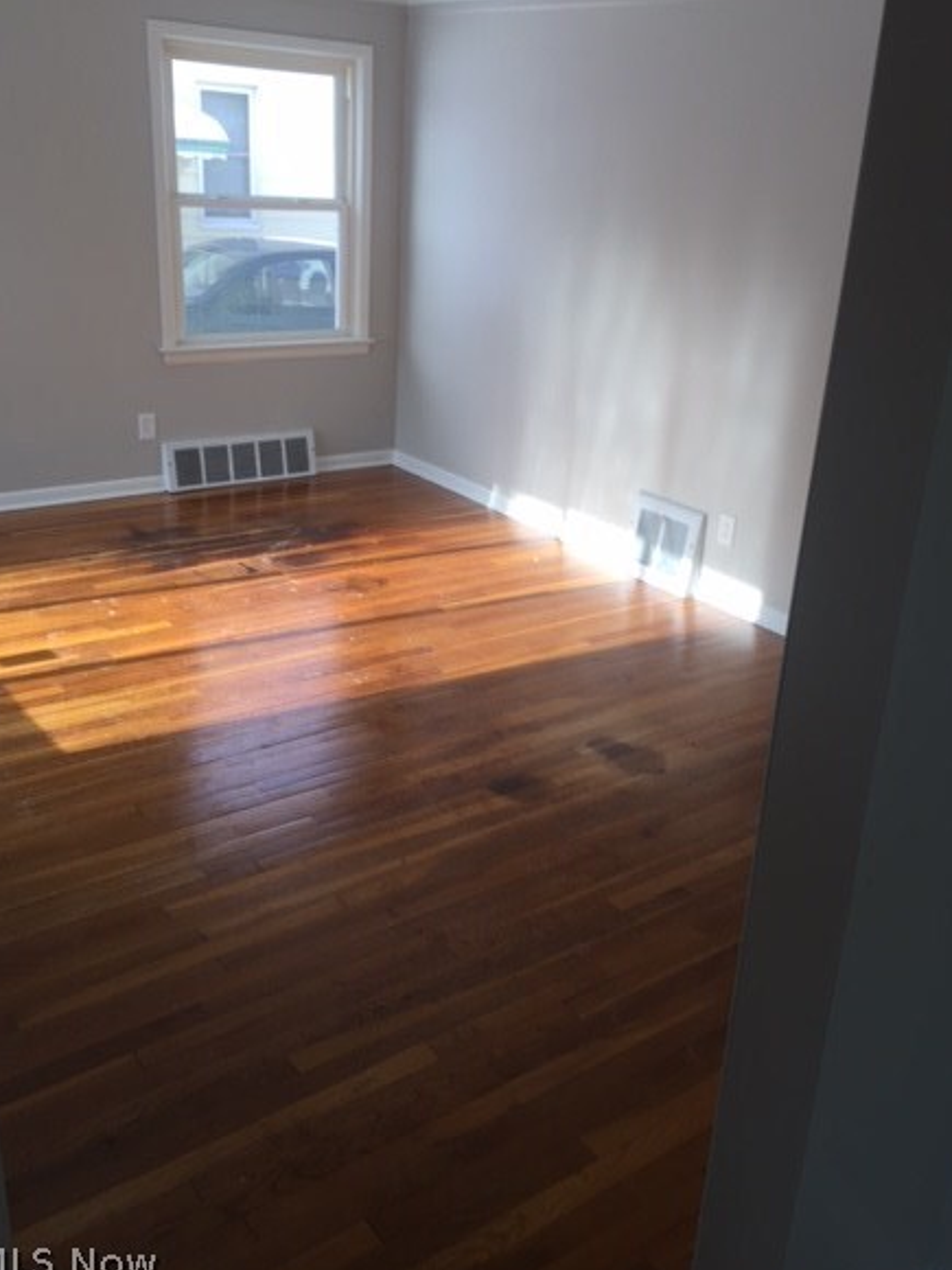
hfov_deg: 44.2
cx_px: 490
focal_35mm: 32
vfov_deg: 56.8
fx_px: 1173
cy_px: 593
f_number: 2.2
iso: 32
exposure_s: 1/234
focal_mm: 4.15
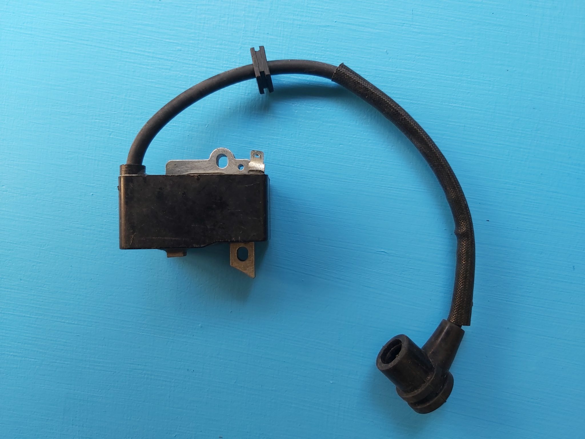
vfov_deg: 53.1
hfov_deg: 67.3
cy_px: 220
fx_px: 439
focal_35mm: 26
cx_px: 292
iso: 80
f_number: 1.7
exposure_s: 1/50
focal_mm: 3.92
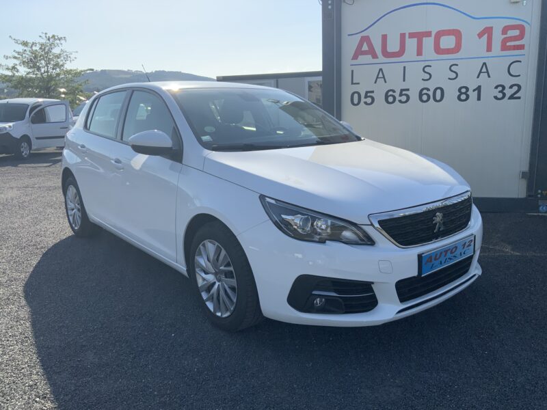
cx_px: 274
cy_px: 205
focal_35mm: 29
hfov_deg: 61.7
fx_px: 458
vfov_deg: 48.2
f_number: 1.8
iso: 16
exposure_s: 1/1675
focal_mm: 3
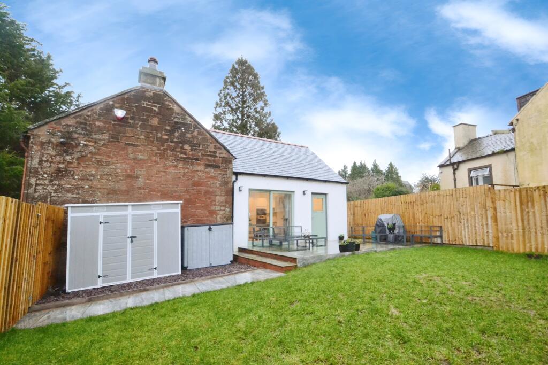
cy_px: 182
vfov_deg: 77.3
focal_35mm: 15
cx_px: 274
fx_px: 228
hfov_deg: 100.4
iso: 3200
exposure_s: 1/60
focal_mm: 10
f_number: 9
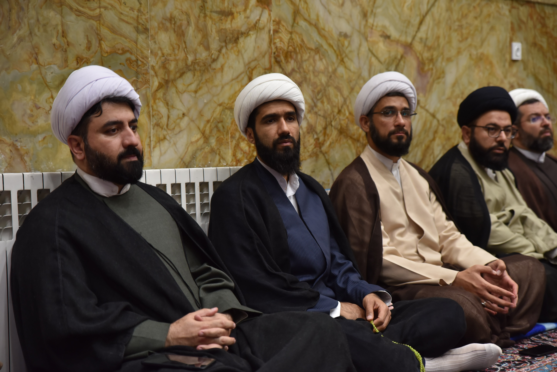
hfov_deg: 28.8
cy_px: 186
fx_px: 1083
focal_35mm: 70
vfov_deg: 19.5
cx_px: 278
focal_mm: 70
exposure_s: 1/400
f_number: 2.8
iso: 1000
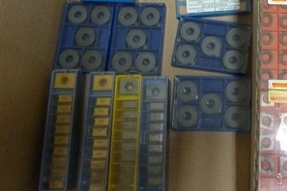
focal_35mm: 48
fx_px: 382
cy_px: 20
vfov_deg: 27.1
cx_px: 240
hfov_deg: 39.1
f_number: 3.3
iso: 640
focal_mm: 4.1
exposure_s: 1/15
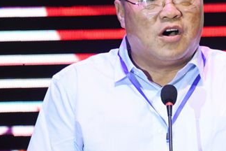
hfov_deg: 2.7
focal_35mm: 777
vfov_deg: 1.8
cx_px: 137
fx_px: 4877
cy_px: 56
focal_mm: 240
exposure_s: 1/400
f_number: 6.3
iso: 2500
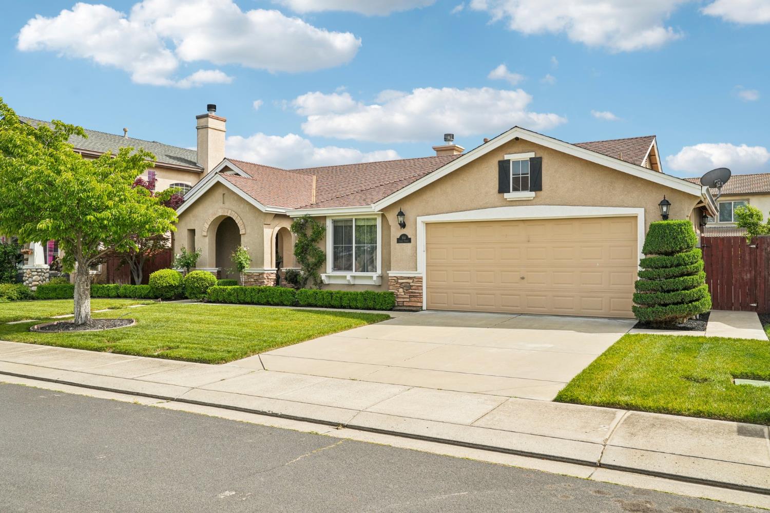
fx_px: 609
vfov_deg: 45.6
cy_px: 256
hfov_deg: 64.6
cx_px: 385
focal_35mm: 28
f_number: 9
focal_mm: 28.5
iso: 400
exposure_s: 1/400
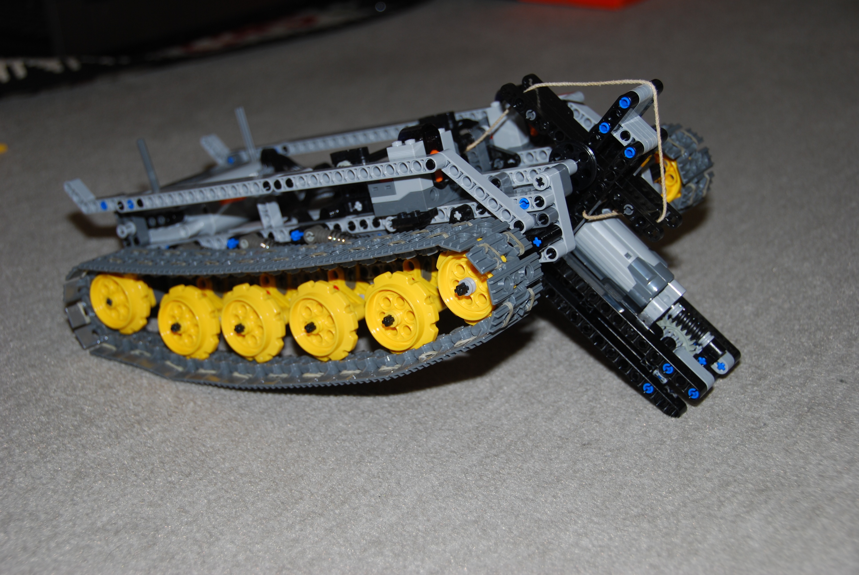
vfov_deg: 25.1
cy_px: 288
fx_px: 1290
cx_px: 430
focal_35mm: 54
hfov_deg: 36.8
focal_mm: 36
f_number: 4.5
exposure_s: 1/60
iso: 100
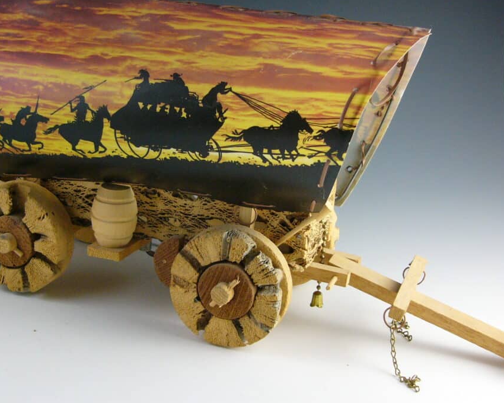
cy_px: 178
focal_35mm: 67
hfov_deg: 28.3
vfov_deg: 22.8
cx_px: 207
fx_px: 999
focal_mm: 9.4
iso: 200
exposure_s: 1/30
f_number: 2.8
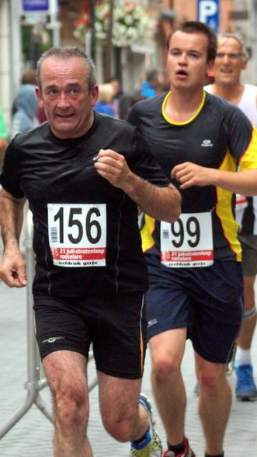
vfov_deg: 14.9
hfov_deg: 8.4
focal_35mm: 144
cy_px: 232
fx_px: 1744
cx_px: 137
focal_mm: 90
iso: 1600
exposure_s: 1/2000
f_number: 5
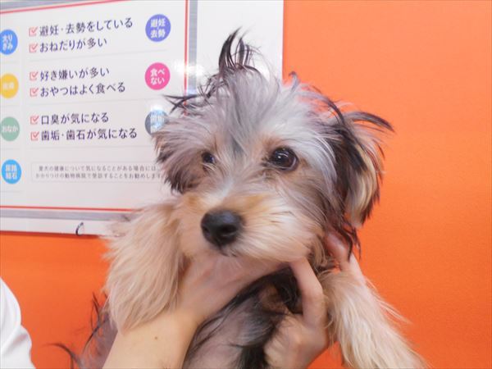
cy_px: 184
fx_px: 370
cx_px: 246
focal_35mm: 26
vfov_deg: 53.1
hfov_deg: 67.3
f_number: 3.2
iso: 220
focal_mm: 4.6
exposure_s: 1/30
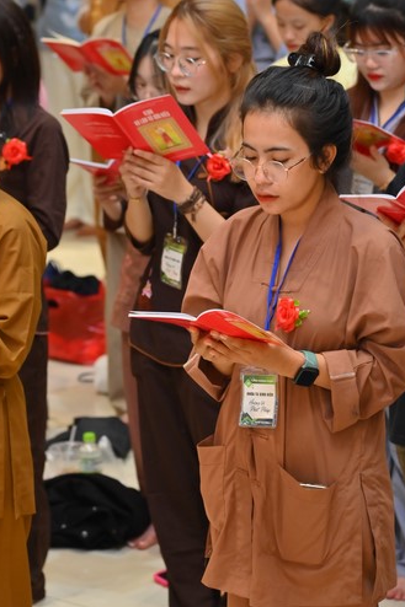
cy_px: 300
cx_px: 152
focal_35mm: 158
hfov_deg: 8.7
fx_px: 2668
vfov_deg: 13.0
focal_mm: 120
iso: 1250
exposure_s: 1/125
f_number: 5
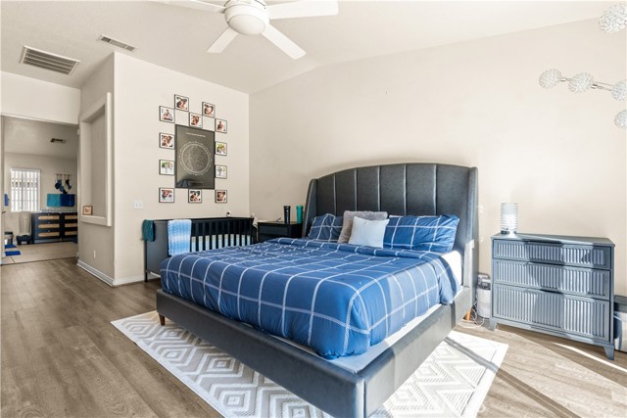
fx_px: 296
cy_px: 209
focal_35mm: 17
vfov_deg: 70.5
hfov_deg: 93.3
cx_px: 314
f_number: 8
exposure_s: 1/10
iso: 400
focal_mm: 17
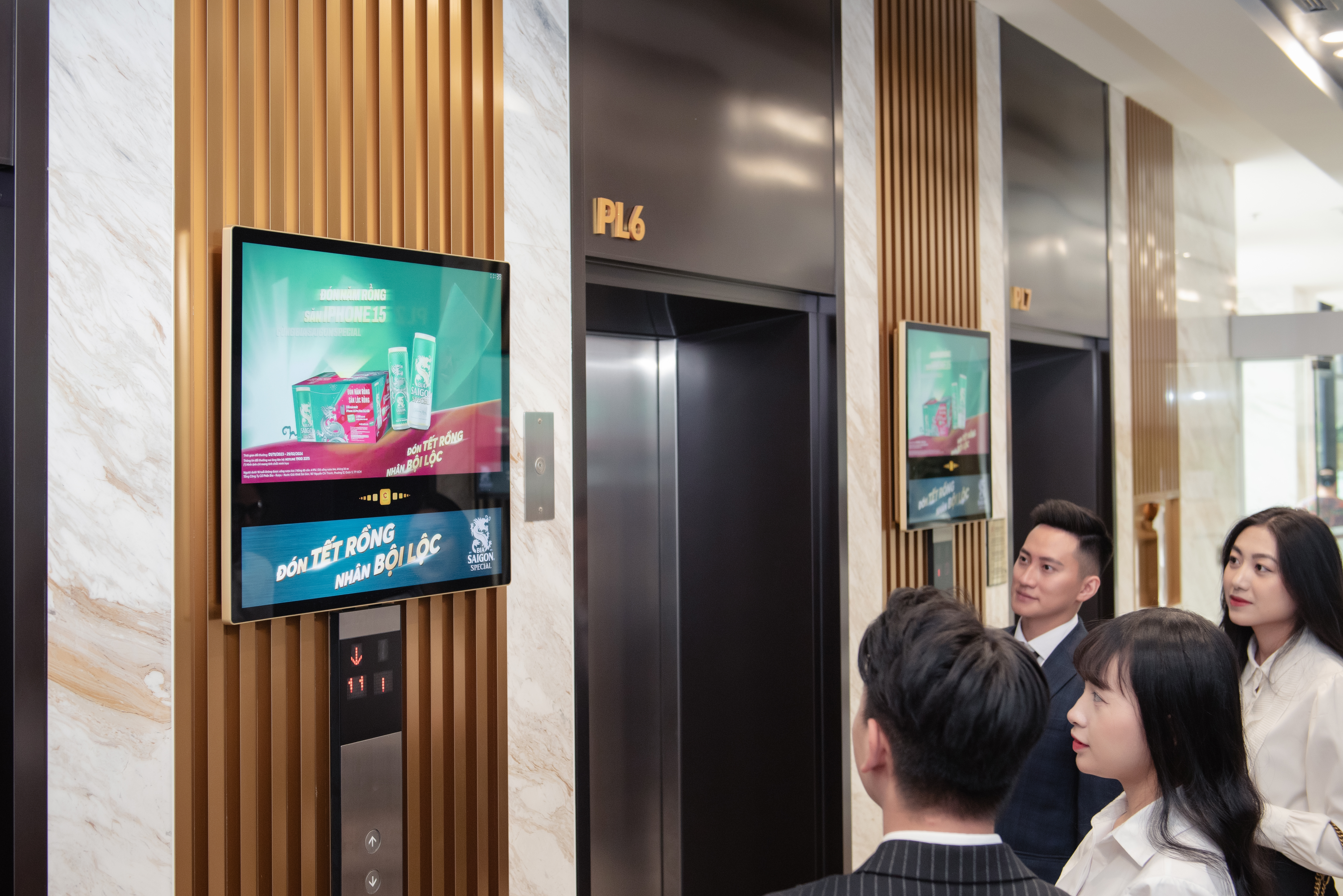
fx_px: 1567
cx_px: 641
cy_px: 530
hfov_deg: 46.4
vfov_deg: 31.8
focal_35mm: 42
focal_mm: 35
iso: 1100
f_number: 3.5
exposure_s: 1/100
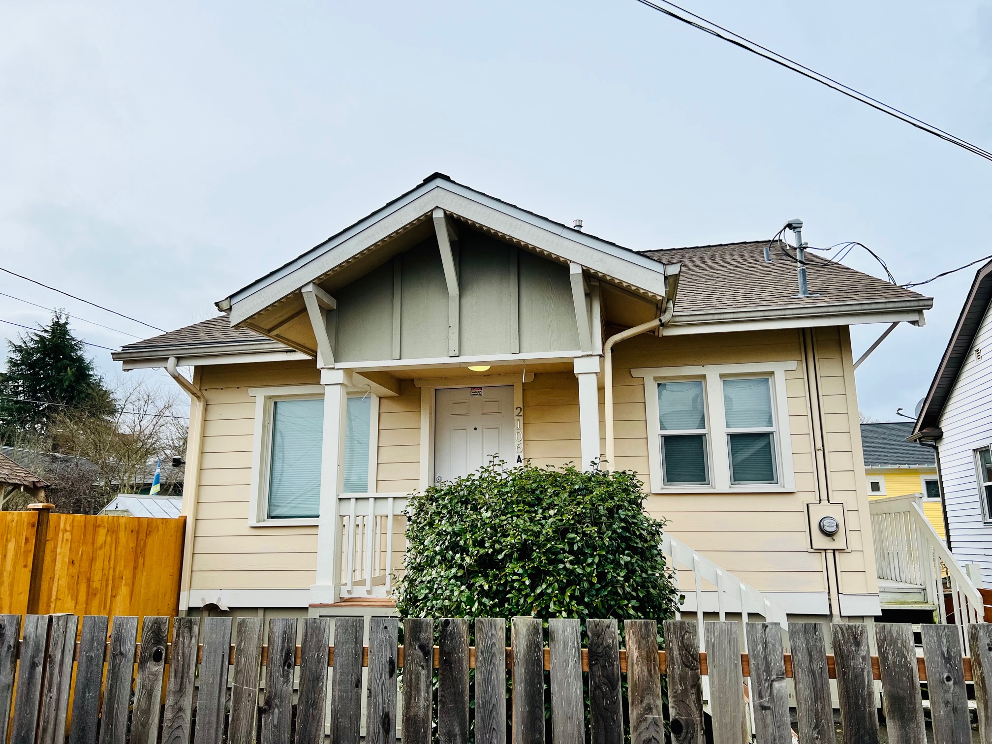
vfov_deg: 53.1
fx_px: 745
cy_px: 372
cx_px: 496
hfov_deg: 67.3
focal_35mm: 26
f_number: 1.5
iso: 50
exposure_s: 1/5076
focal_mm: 5.7
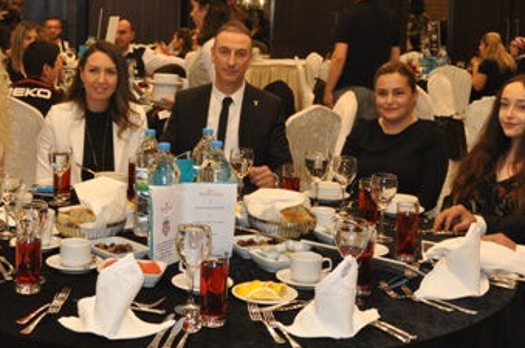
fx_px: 990
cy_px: 55
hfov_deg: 29.6
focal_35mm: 68
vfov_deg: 19.7
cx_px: 201
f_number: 3.8
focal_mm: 24
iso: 800
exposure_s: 1/60
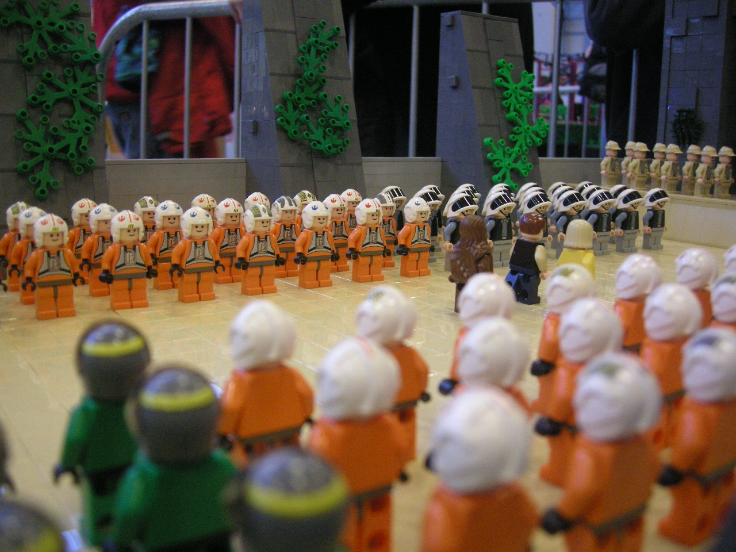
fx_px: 765
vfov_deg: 39.7
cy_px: 276
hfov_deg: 51.4
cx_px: 368
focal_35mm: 36
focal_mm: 7.5
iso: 400
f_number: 2.7
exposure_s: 1/28.4
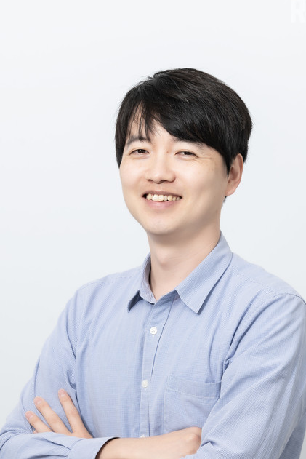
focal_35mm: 200
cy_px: 314
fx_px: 2548
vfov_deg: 10.3
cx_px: 166
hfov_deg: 6.9
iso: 250
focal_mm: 140
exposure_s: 1/125
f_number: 7.1
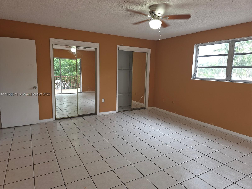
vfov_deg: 58.9
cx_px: 126
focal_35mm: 23
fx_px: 167
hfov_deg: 73.9
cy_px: 94
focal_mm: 6.3
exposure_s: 1/60
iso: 50
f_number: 1.7
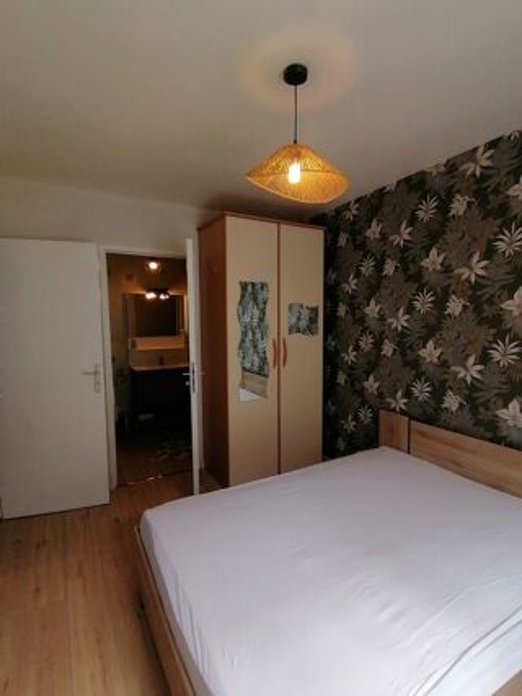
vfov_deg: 91.0
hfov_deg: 74.7
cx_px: 261
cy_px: 348
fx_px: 342
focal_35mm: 17
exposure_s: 1/100
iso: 80
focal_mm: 2.7
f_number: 2.4
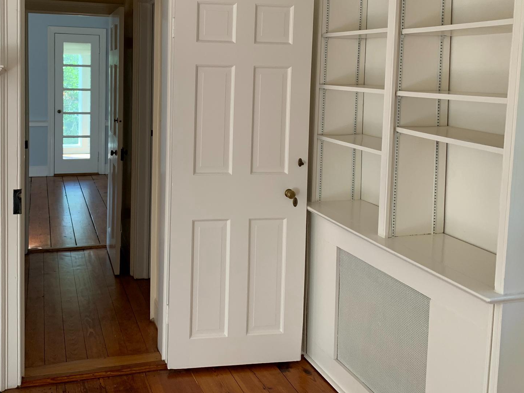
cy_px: 116
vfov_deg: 38.0
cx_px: 189
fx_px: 560
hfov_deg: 49.5
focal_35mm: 37
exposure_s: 1/121
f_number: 1.8
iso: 80
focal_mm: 4.25
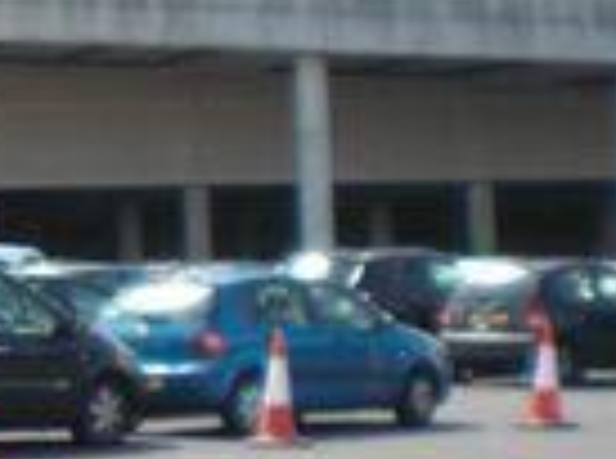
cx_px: -589
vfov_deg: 8.8
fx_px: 2964
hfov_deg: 10.9
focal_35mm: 167
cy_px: 184
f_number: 3.1
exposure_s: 1/250
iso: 64
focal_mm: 6.3
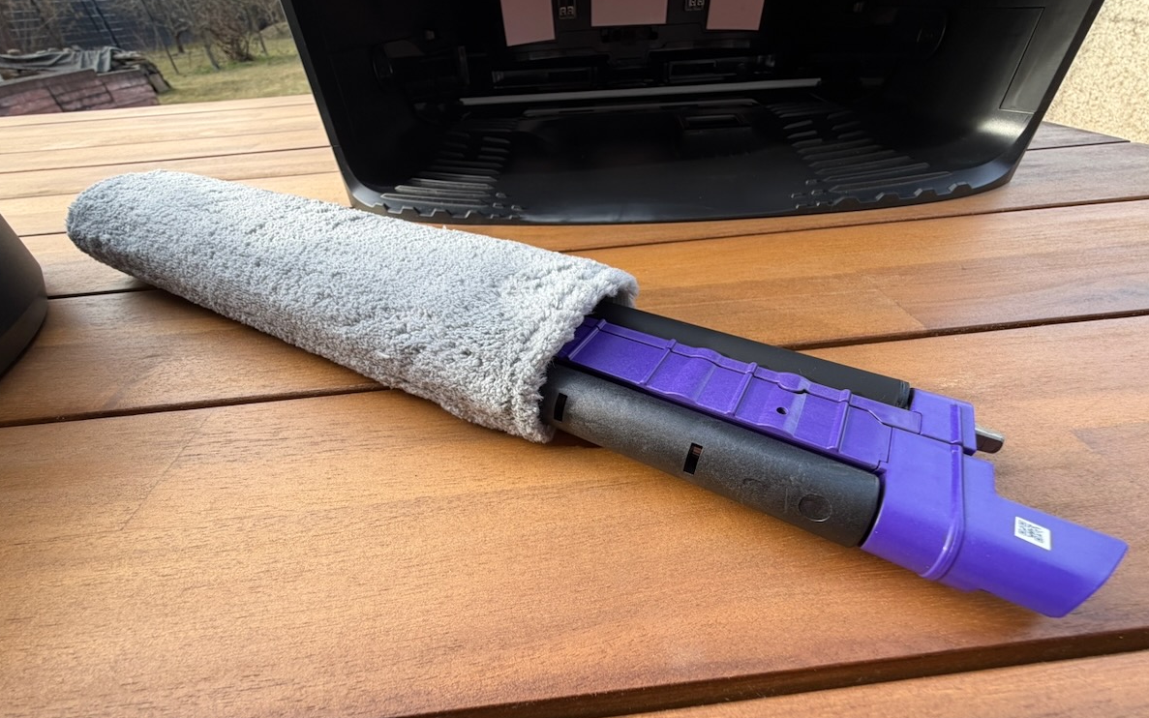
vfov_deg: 74.6
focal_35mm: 15
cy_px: 394
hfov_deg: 101.5
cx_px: 574
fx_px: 470
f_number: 2.2
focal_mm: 2.22
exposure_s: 1/174
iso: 40
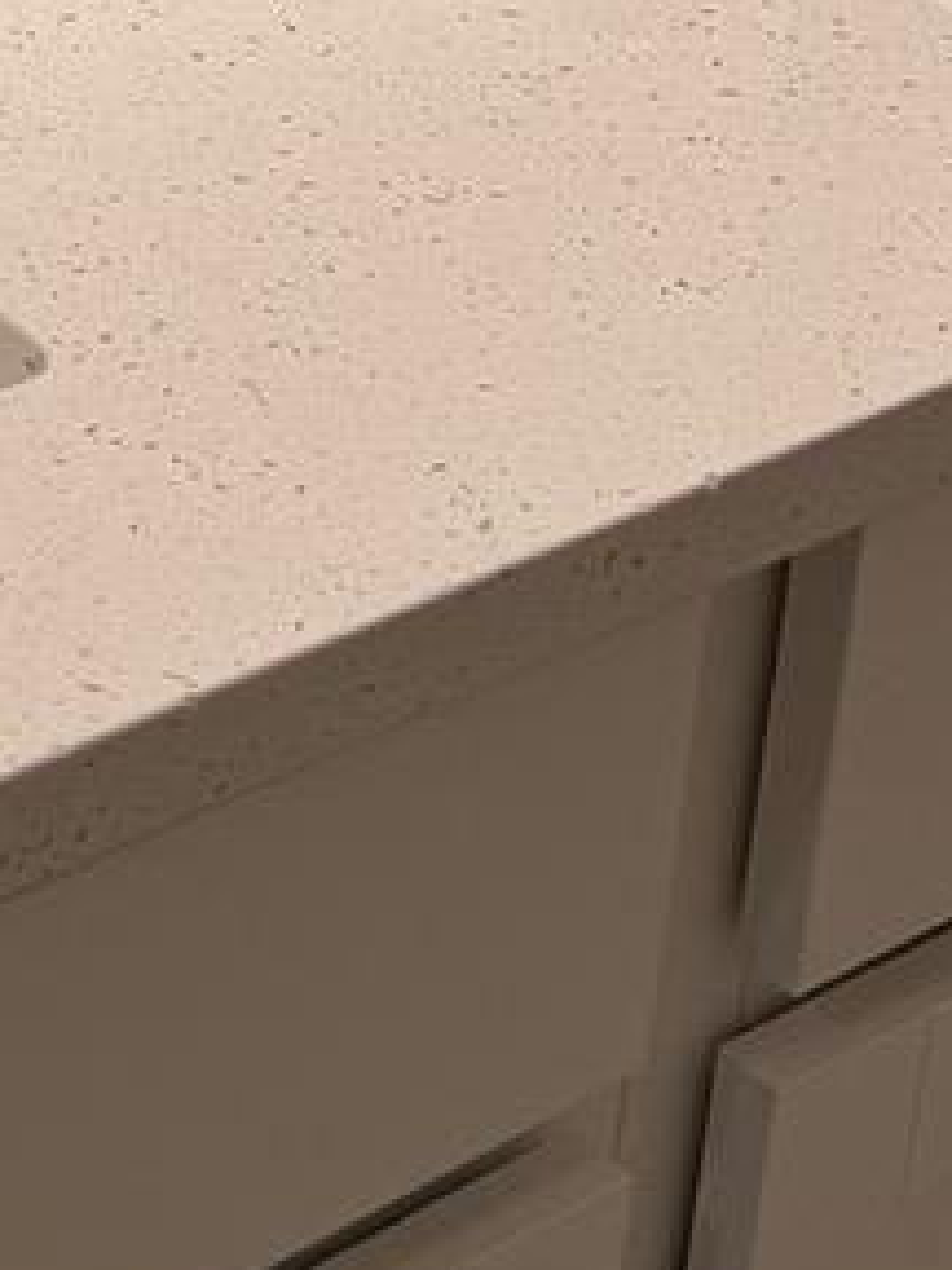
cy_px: -1133
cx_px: -577
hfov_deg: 11.0
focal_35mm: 128
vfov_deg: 13.5
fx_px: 4694
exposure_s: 1/215
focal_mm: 6.76
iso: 64
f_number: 1.78
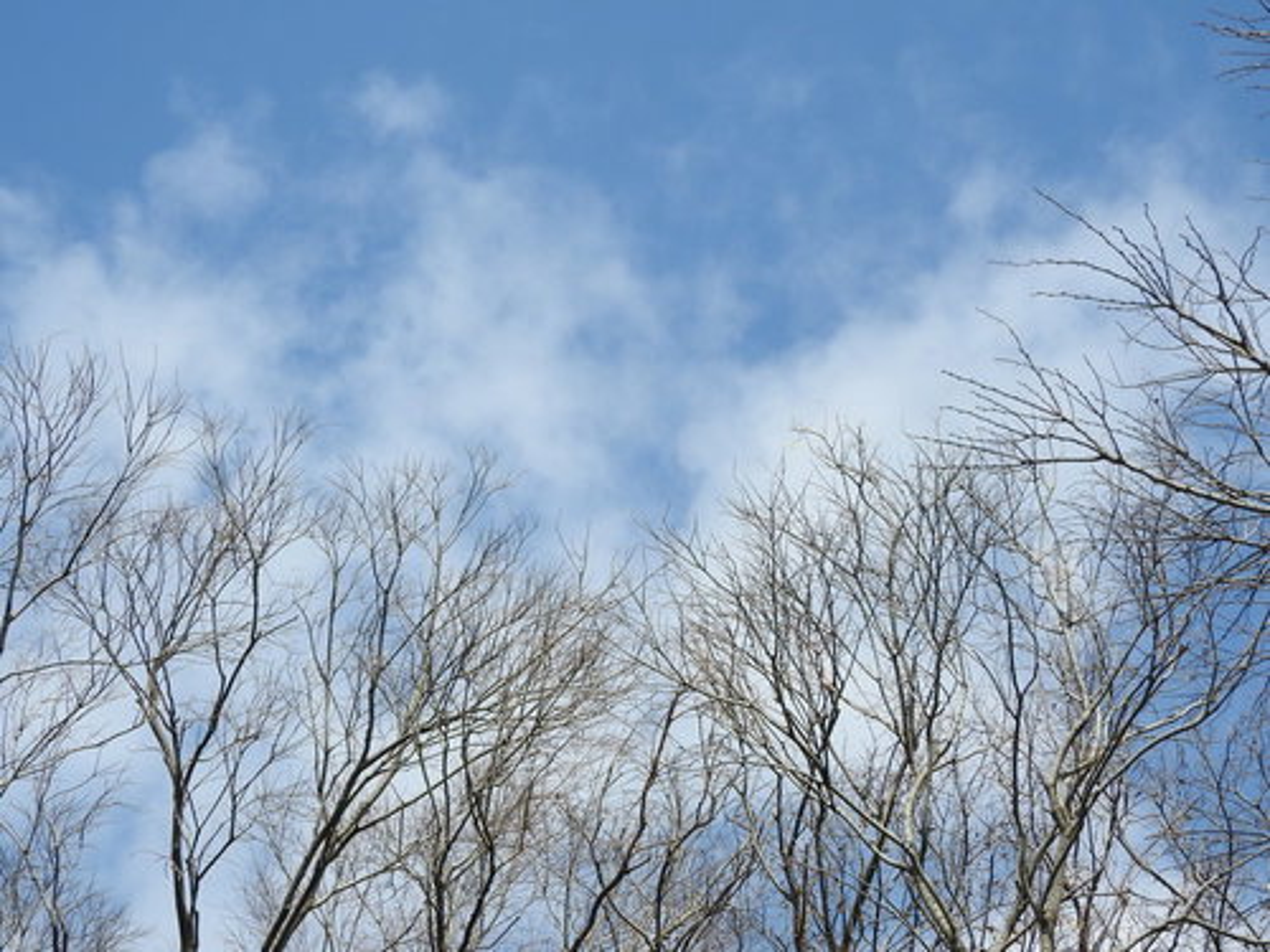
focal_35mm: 105
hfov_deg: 18.7
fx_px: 3852
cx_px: 635
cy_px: 476
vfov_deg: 14.1
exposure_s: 1/800
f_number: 4.8
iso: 100
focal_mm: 18.8
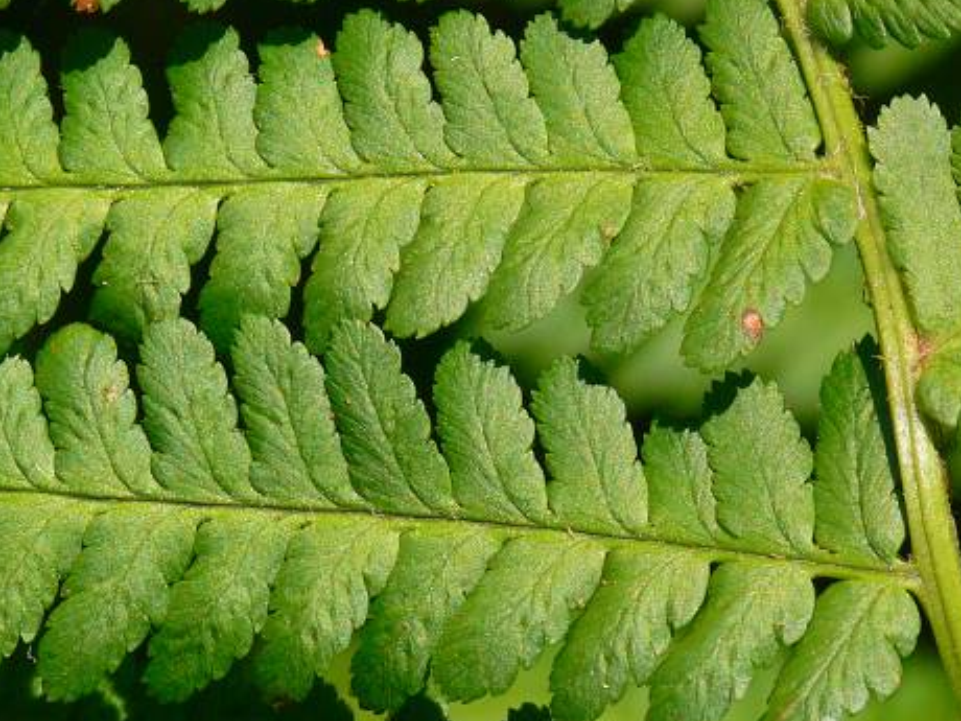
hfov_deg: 5.8
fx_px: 9411
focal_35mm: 339
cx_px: 217
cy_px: 211
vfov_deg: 4.4
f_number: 7.1
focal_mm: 41.3
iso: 100
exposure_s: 1/250
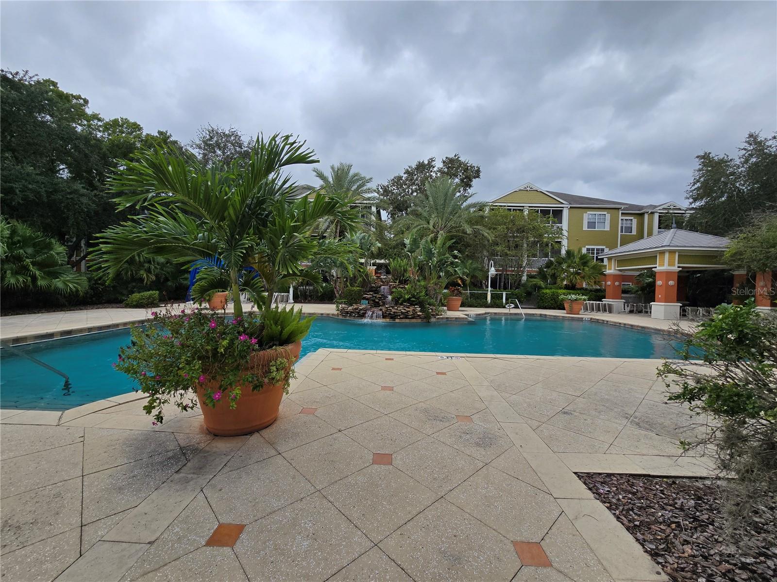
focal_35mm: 13
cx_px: 388
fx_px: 292
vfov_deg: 89.9
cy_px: 291
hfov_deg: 106.2
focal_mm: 2.2
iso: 50
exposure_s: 1/1957
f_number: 2.2
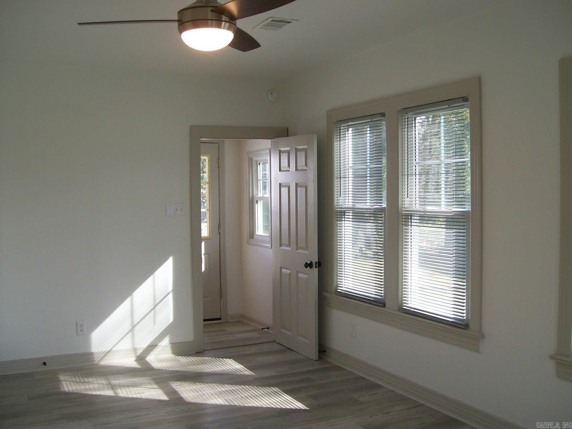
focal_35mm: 36
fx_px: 595
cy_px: 214
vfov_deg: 39.7
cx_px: 286
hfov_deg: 51.4
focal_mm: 6
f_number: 2.7
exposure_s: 1/82.6
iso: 80
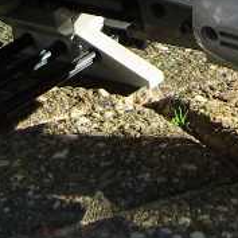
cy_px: -188
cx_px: 211
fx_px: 1353
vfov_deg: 9.6
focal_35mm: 174
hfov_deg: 10.0
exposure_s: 1/320
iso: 100
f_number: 2.8
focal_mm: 7.3
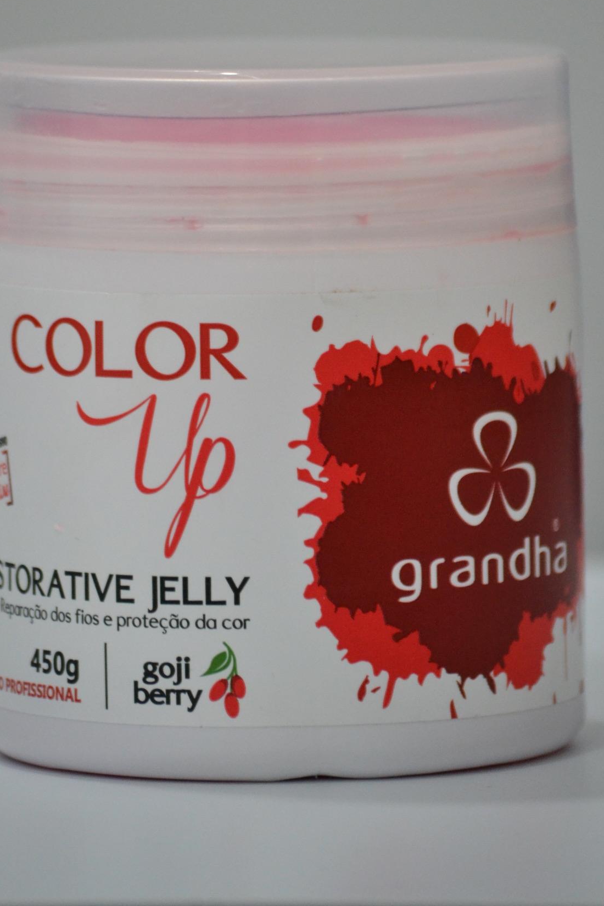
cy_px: 282
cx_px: 271
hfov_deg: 4.9
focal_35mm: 283
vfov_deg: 7.3
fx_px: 7114
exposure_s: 1/200
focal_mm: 135
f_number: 5
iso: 1600
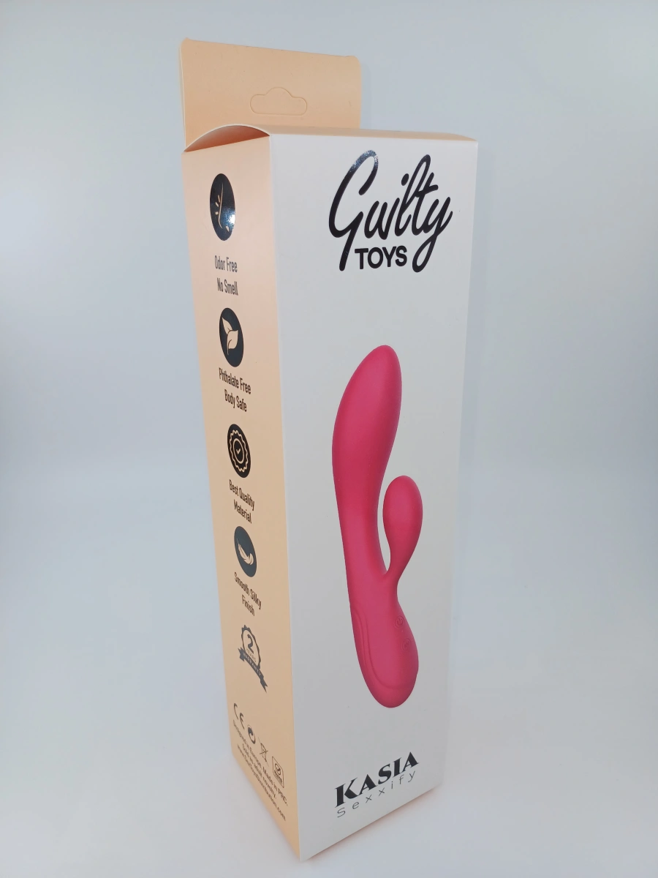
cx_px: 329
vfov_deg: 69.4
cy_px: 439
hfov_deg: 54.9
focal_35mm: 25
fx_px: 634
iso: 50
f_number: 1.8
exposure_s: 1/510
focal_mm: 4.65
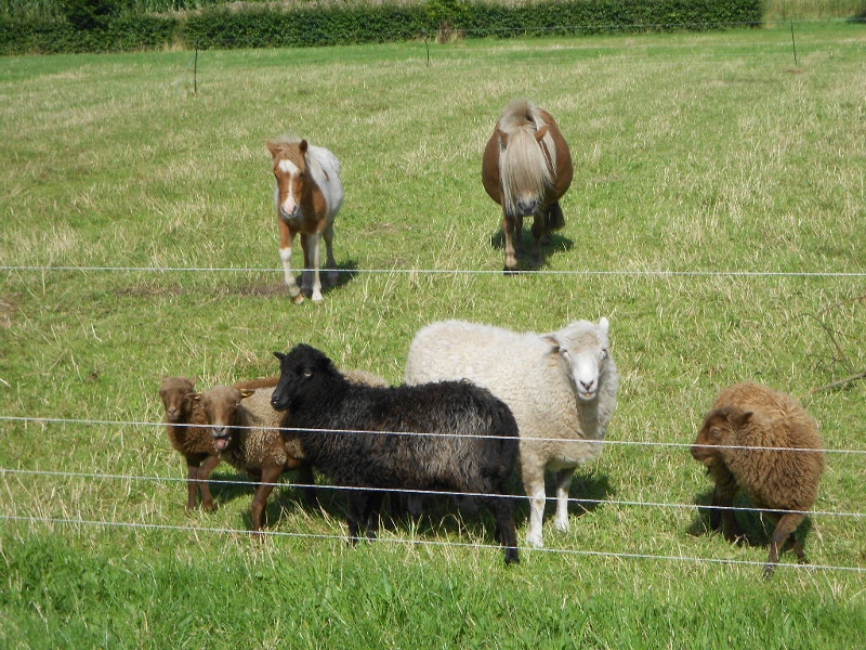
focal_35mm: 86
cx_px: 433
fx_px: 2151
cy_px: 325
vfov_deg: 17.2
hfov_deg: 22.8
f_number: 6.3
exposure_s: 1/320
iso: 80
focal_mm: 15.4
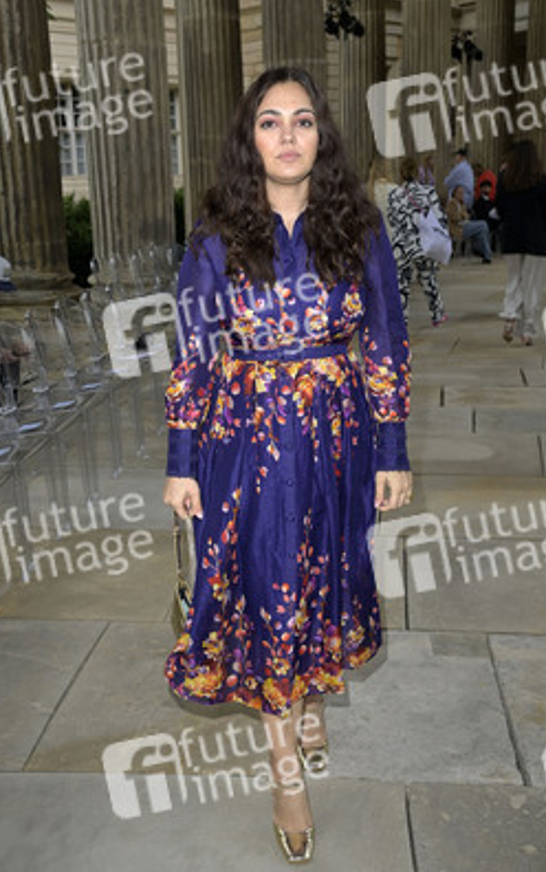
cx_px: 280
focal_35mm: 36
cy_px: 436
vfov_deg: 54.0
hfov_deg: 35.4
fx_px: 856
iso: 500
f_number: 5.6
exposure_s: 1/160
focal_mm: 35
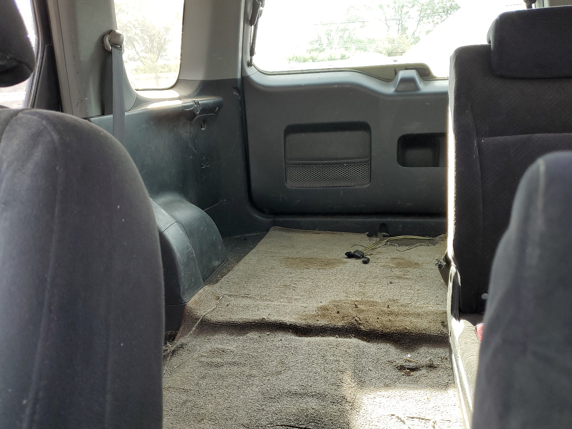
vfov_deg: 48.2
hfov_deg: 61.6
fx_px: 479
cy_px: 207
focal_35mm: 29
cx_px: 282
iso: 63
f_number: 1.5
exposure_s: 1/120
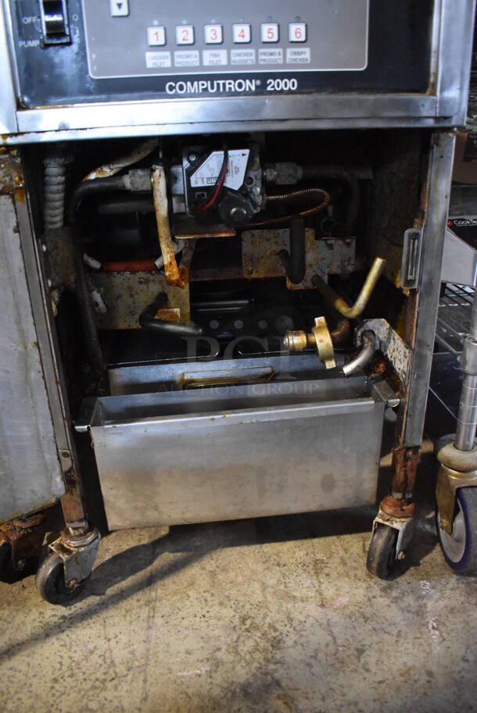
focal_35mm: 27
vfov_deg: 67.3
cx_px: 238
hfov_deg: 48.0
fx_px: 536
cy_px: 356
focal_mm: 18
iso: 7200
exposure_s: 1/125
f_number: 3.5
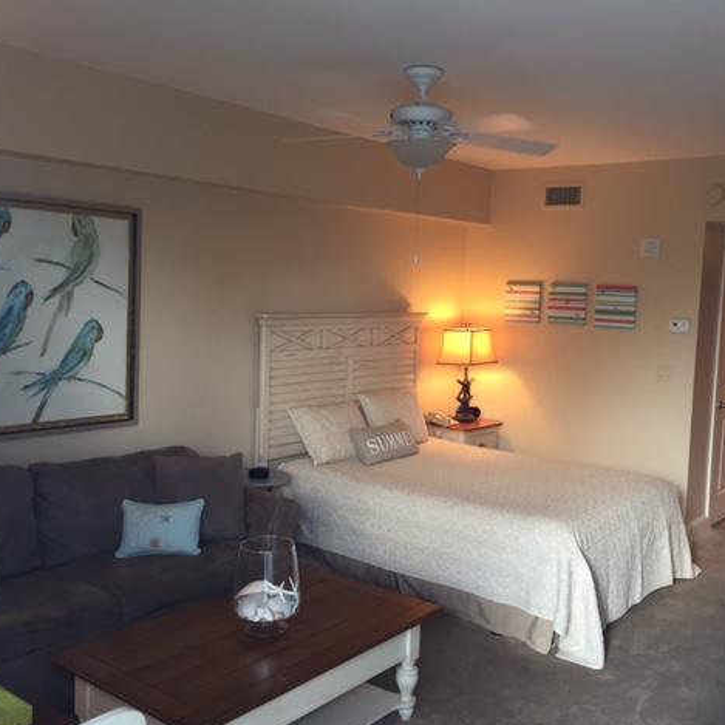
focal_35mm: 35
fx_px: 829
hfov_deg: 47.2
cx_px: 397
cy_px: 359
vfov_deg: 47.2
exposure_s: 1/30
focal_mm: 4.15
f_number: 2.2
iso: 64
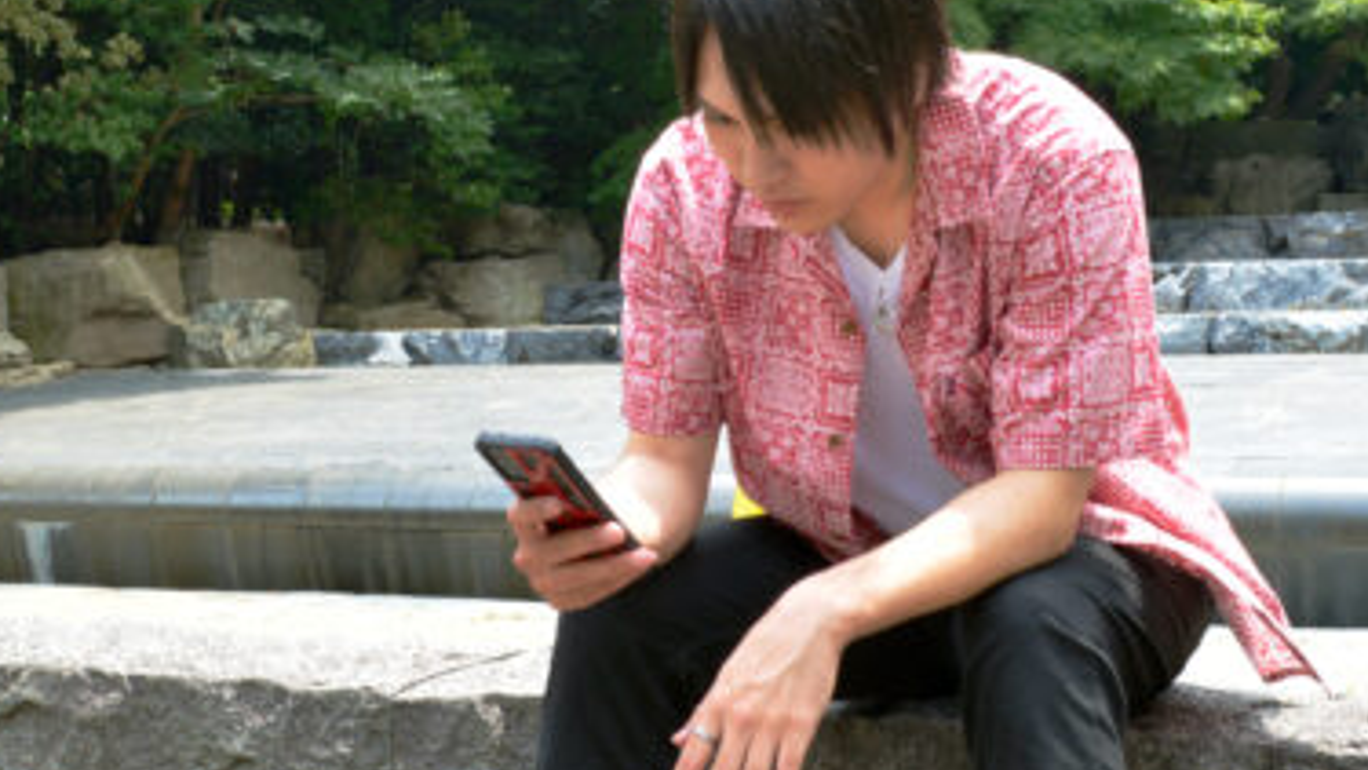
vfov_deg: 18.0
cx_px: 646
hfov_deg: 31.4
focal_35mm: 67
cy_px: 509
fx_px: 2431
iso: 320
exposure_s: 1/125
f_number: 9
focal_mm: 20
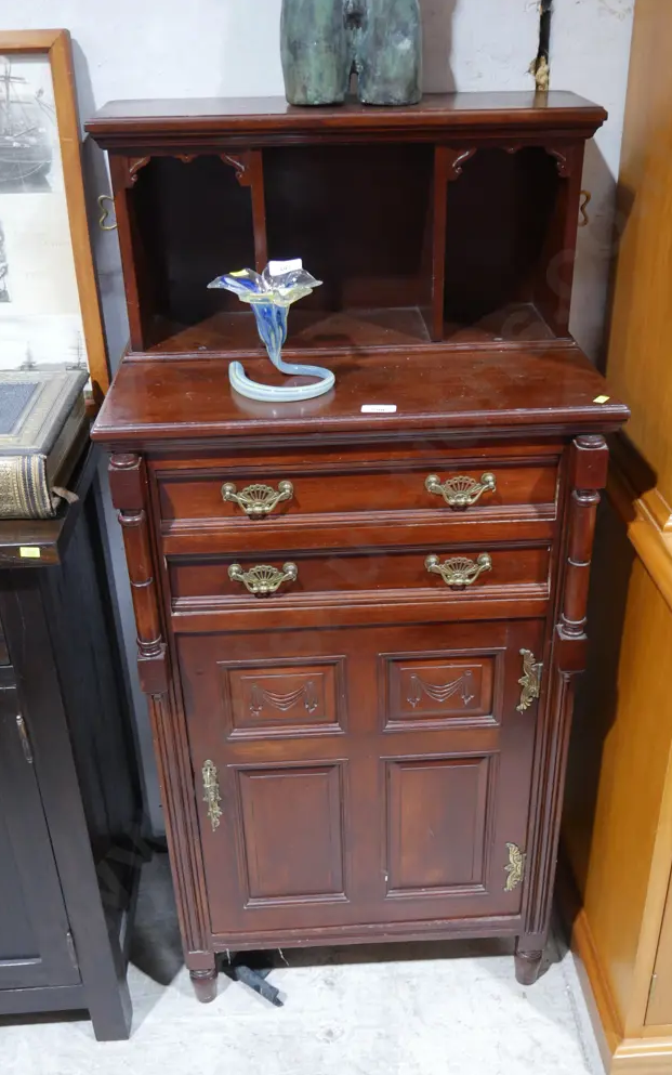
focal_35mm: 35
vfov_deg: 55.3
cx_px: 363
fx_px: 1025
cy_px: 551
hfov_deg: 36.3
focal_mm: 16
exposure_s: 1/60
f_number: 3.6
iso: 1000
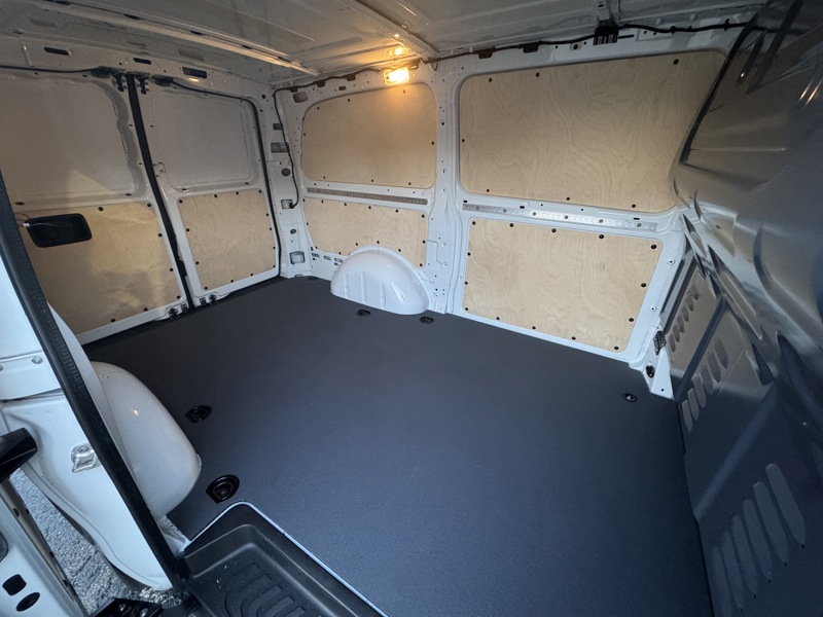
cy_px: 308
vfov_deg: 85.7
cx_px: 412
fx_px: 333
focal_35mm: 14
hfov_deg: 102.1
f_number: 2.2
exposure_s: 1/50
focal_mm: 2.22
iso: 800
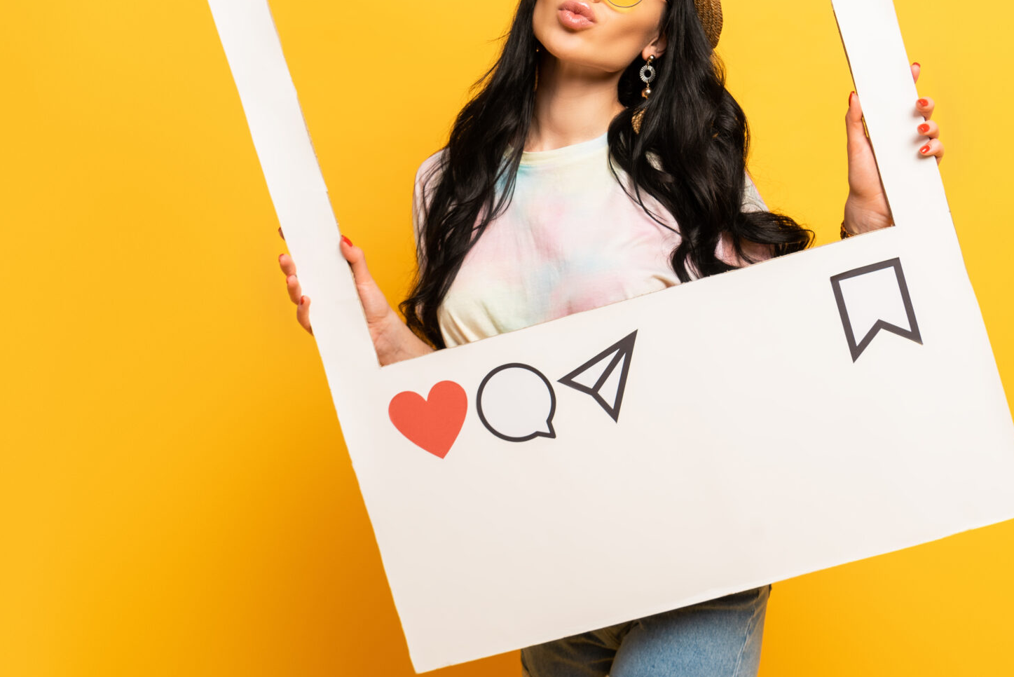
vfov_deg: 28.9
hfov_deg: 42.6
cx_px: 582
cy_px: 180
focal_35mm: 46
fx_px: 1296
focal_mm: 26
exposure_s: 1/200
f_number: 7.1
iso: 125
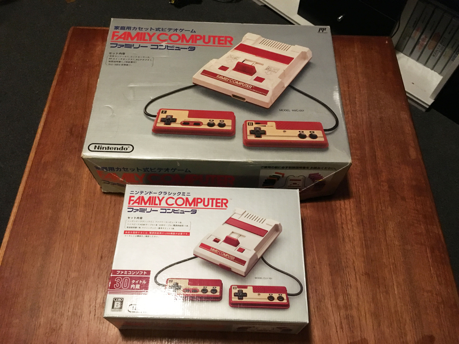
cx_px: 230
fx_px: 385
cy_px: 172
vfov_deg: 48.2
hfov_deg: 61.7
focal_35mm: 29
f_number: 2.2
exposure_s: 1/15
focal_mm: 4.15
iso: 250
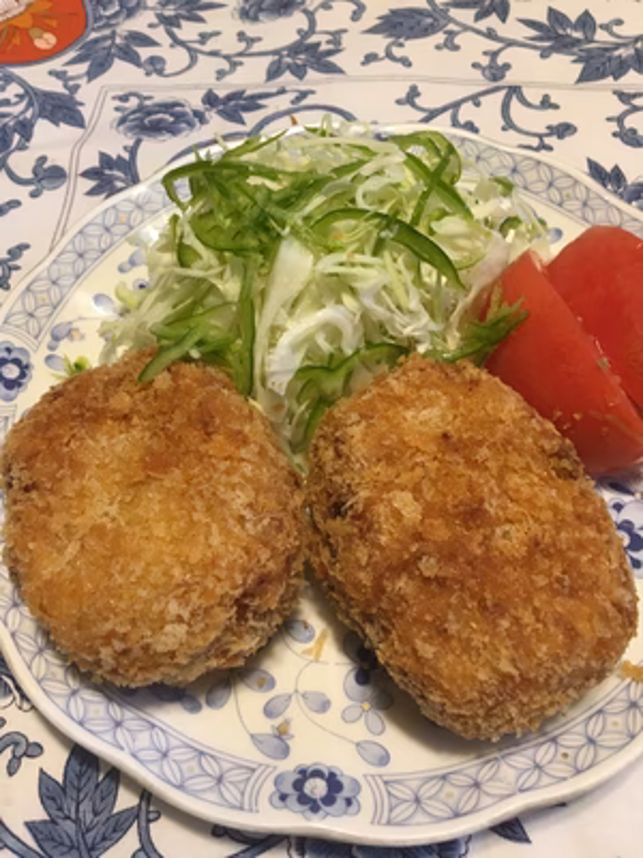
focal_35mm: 29
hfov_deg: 48.2
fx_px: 718
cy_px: 429
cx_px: 322
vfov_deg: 61.7
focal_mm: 4.15
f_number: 2.2
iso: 64
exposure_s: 1/30
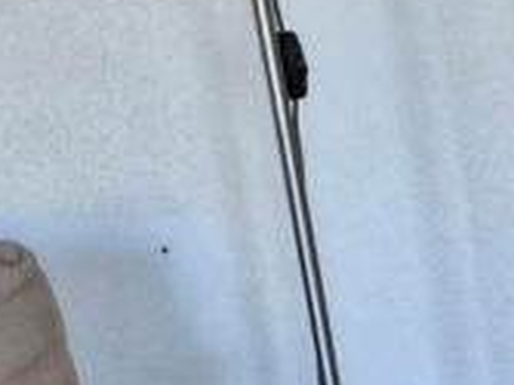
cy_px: 302
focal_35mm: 141
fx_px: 2092
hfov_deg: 10.7
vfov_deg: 10.5
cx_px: 1428
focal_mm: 6.4
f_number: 1.8
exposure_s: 1/180
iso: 125
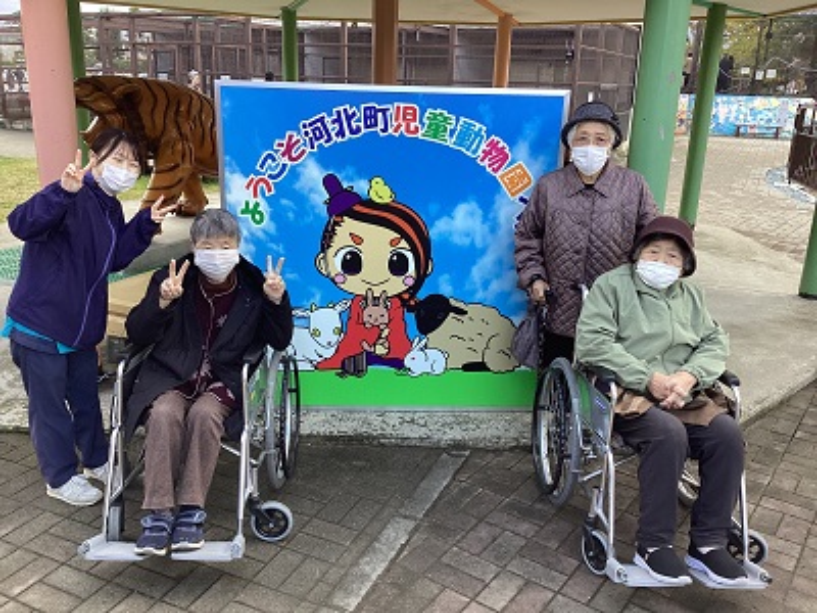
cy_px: 306
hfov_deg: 58.4
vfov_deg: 45.4
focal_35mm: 31
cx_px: 408
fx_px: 732
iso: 40
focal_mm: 3.3
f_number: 2.4
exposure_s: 1/120
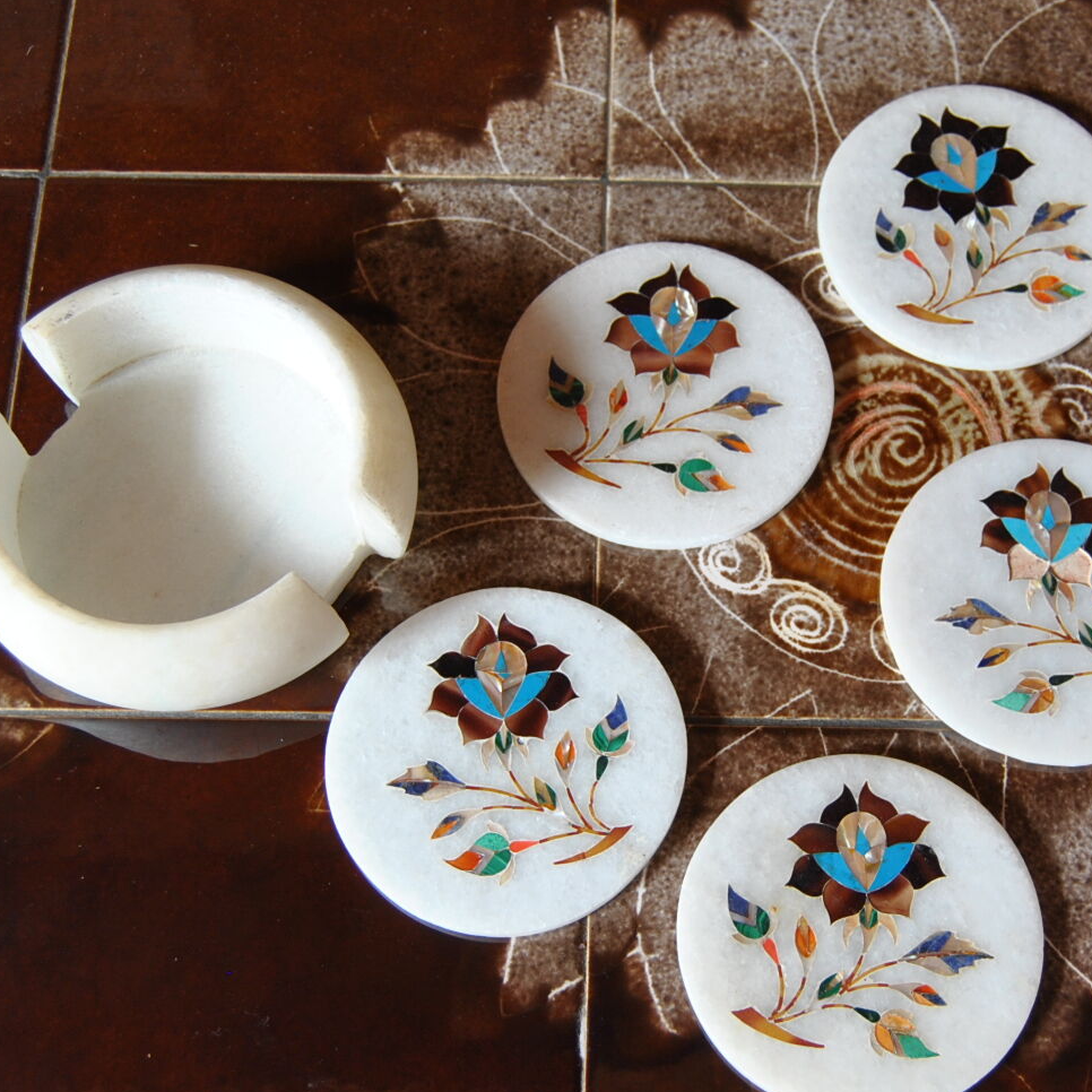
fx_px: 2100
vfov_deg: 29.1
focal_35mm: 59
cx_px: 683
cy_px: 601
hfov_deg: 29.0
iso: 200
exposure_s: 1/60
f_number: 4
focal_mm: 23
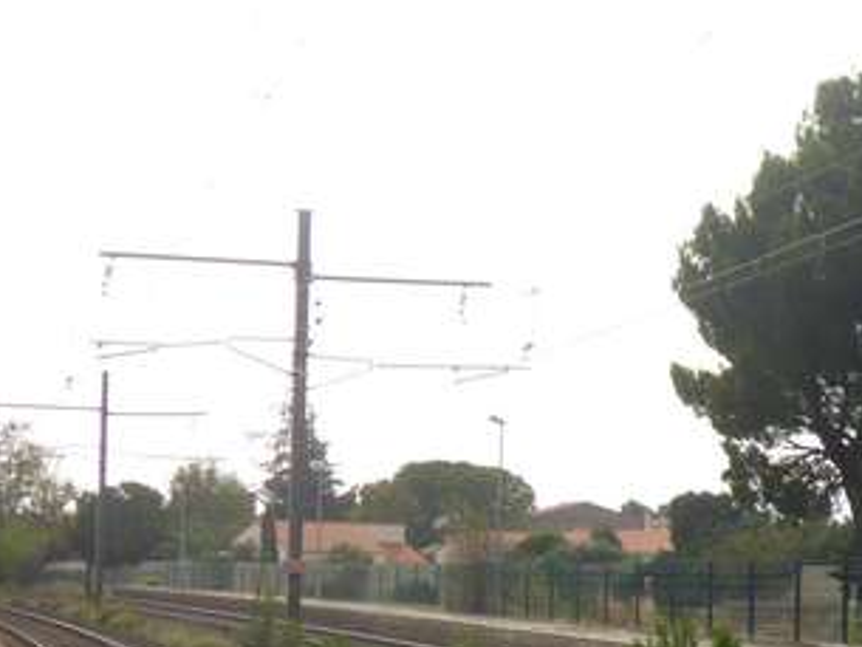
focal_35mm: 78
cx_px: 984
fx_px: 1943
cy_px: 528
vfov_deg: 18.7
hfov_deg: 23.3
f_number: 3.4
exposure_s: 1/500
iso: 100
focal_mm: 5.6
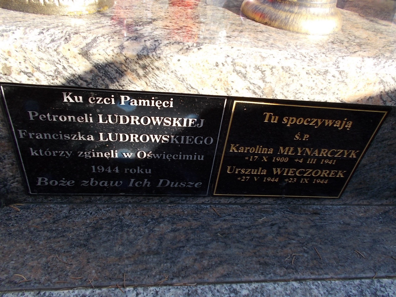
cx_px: 198
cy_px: 148
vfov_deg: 46.8
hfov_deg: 60.0
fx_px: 343
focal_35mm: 30
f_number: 3.4
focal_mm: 5.3
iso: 80
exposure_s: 1/125
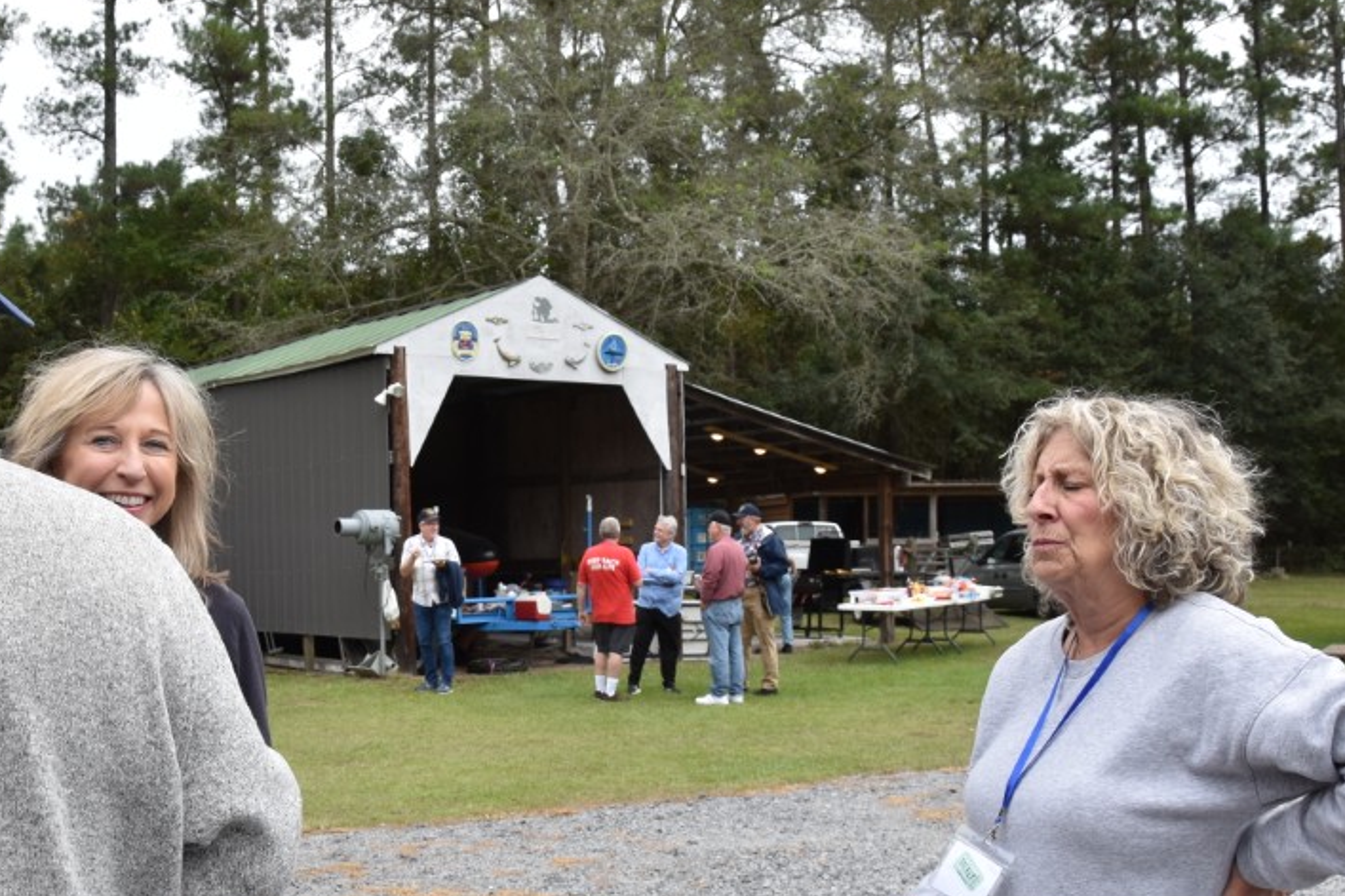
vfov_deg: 30.4
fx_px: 1643
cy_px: 523
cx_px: 432
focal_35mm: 44
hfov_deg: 43.8
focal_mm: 18
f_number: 8
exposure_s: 1/250
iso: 200
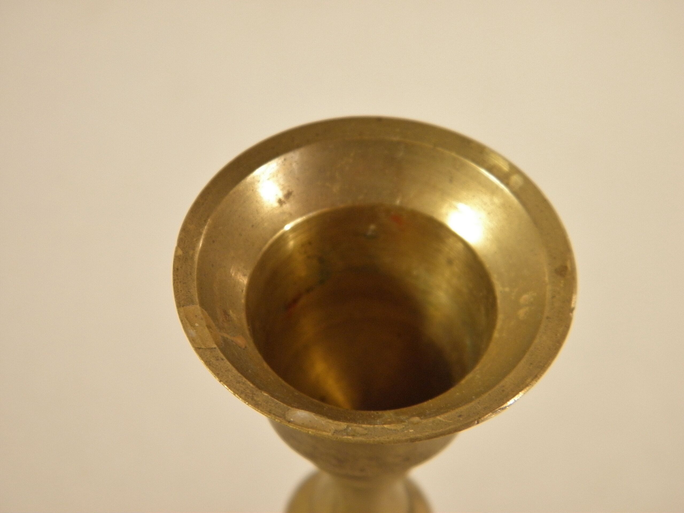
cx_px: 342
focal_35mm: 80
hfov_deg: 24.4
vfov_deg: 18.4
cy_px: 256
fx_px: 1581
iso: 200
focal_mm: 14.3
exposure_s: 1/40
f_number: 4.4
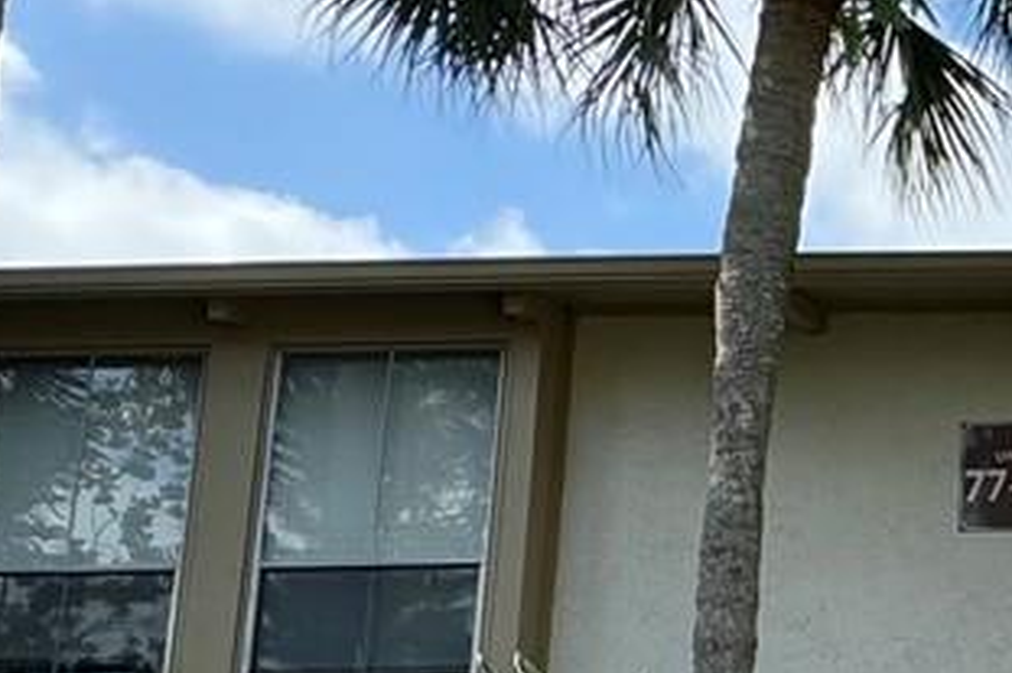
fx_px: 2107
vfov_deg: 17.8
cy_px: 663
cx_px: 1435
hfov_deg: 22.9
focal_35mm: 75
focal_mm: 2.22
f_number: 2.2
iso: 40
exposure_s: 1/495
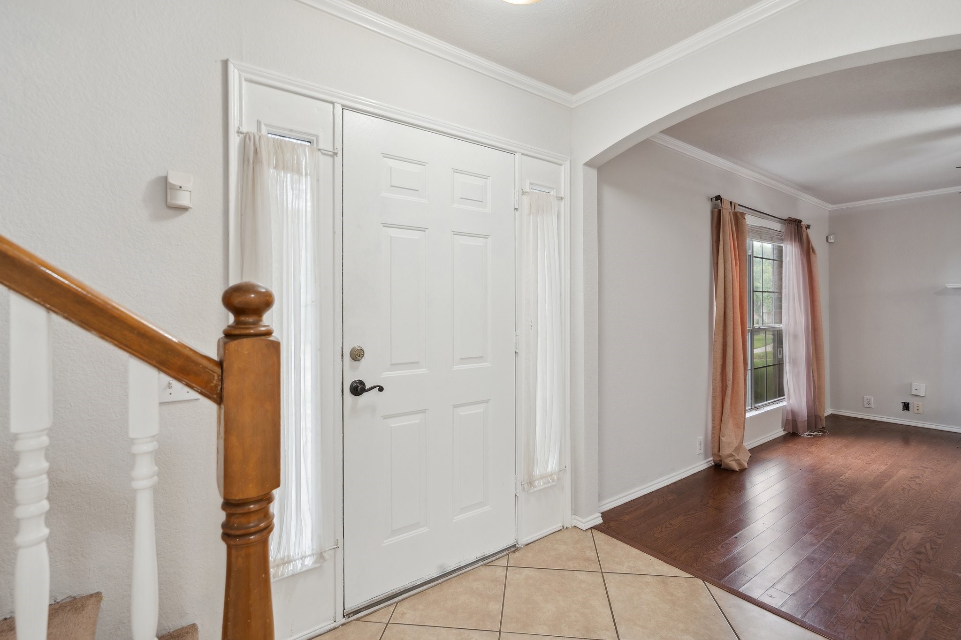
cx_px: 480
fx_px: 427
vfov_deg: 73.7
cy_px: 320
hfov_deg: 96.7
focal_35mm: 16
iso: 320
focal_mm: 16
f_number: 8
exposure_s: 1/15
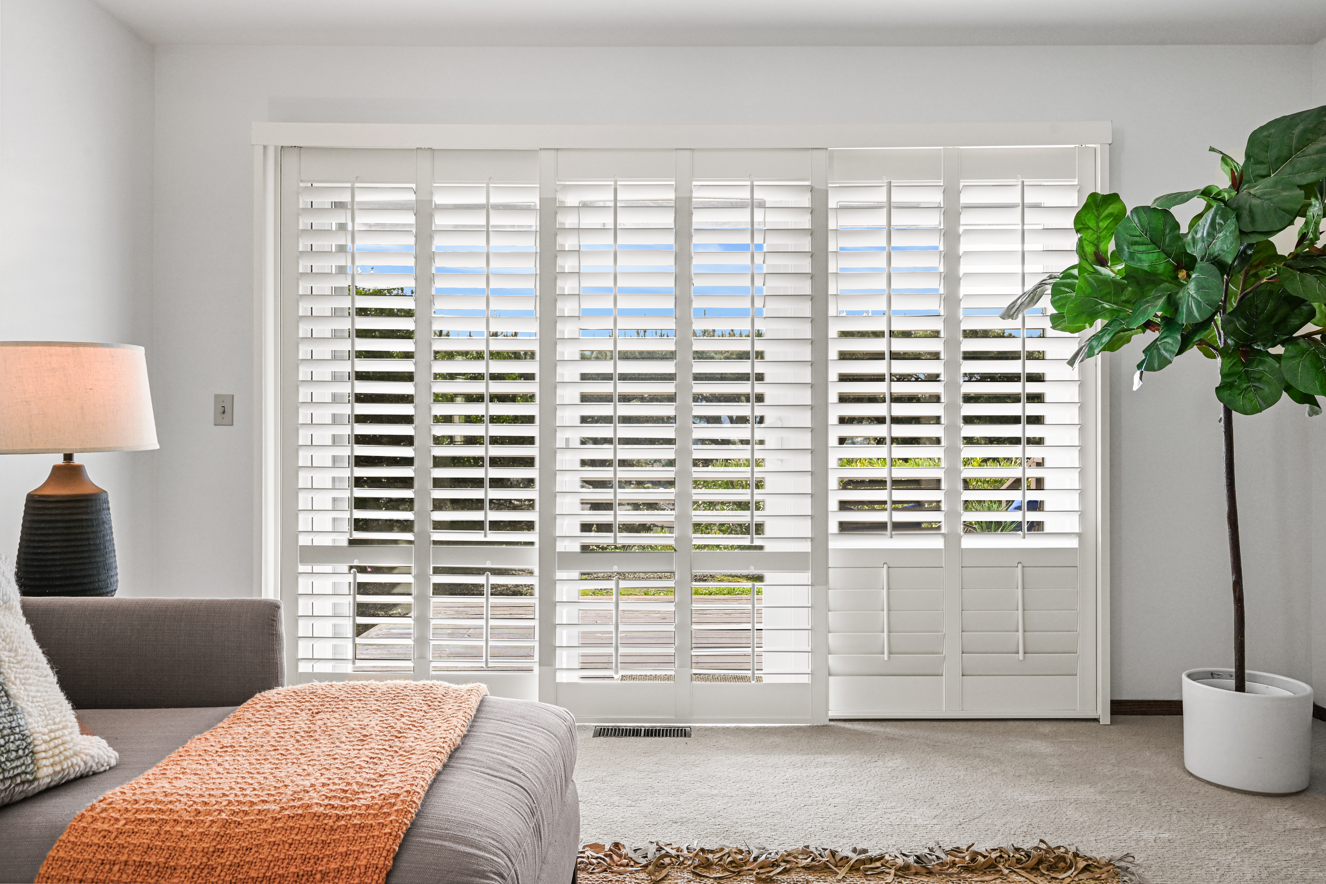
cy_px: 442
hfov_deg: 70.4
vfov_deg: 50.4
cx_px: 663
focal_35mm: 26
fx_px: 939
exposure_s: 1/30
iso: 800
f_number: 9
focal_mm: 25.5
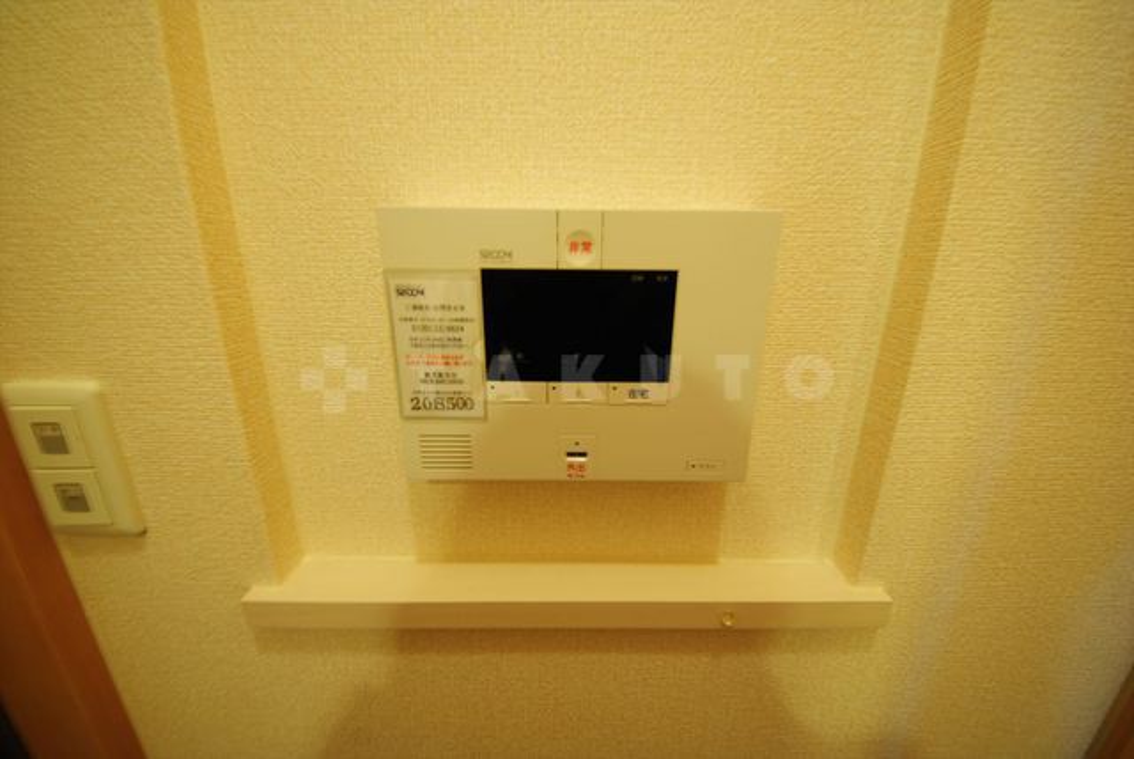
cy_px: 380
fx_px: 378
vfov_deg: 90.1
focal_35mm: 12
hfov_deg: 112.6
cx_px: 567
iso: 100
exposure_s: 1/2
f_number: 4.5
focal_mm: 8
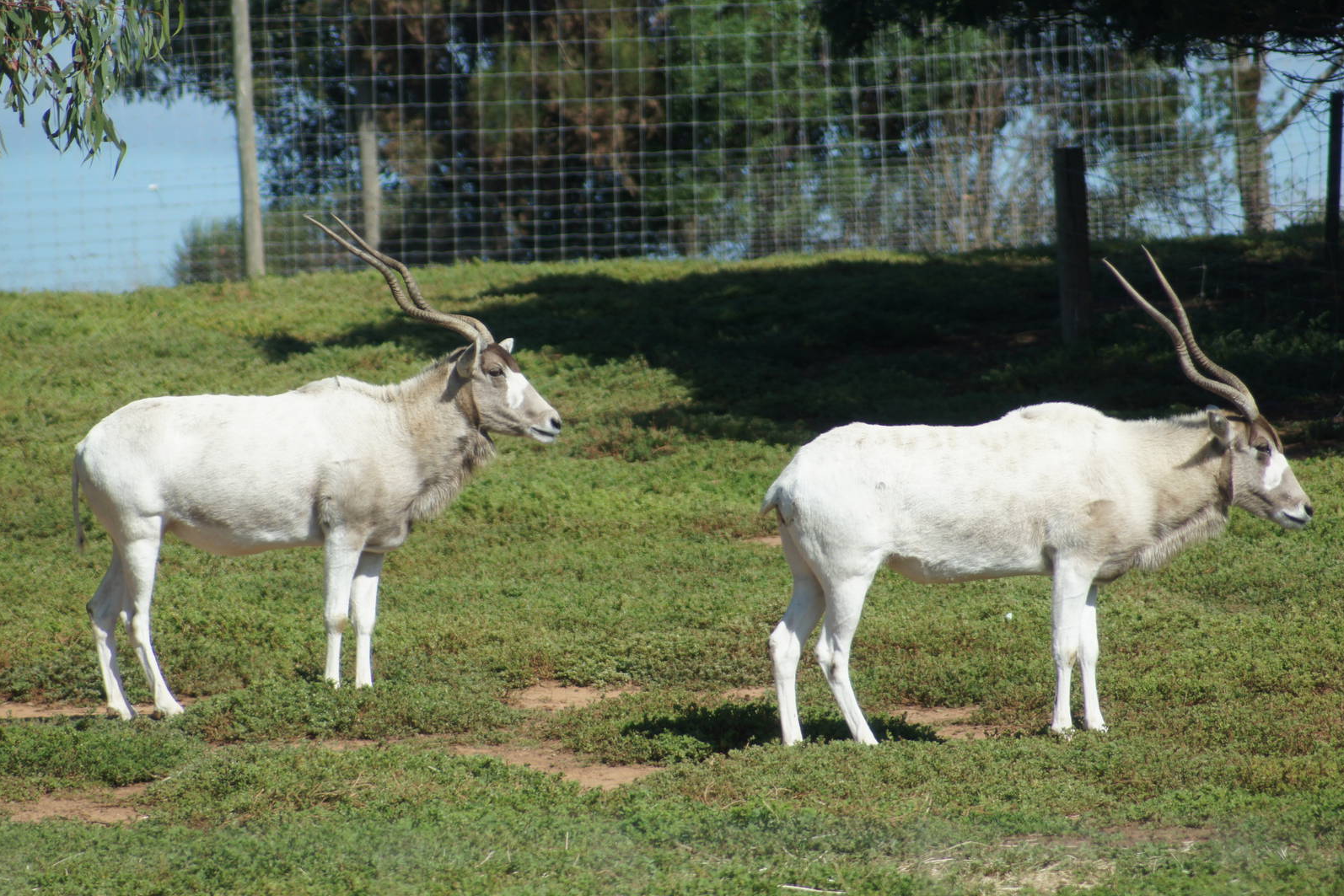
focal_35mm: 316
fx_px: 11798
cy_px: 448
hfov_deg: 6.5
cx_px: 673
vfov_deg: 4.4
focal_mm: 210
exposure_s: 1/400
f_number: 5.6
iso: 160
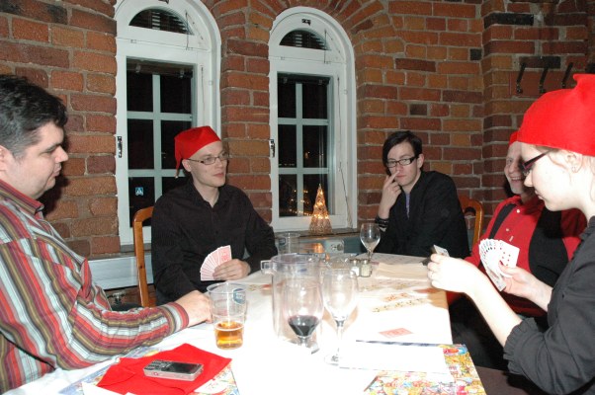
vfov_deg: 47.8
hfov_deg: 67.4
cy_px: 198
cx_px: 298
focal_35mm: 27
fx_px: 446
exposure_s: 1/60
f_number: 7.1
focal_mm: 18
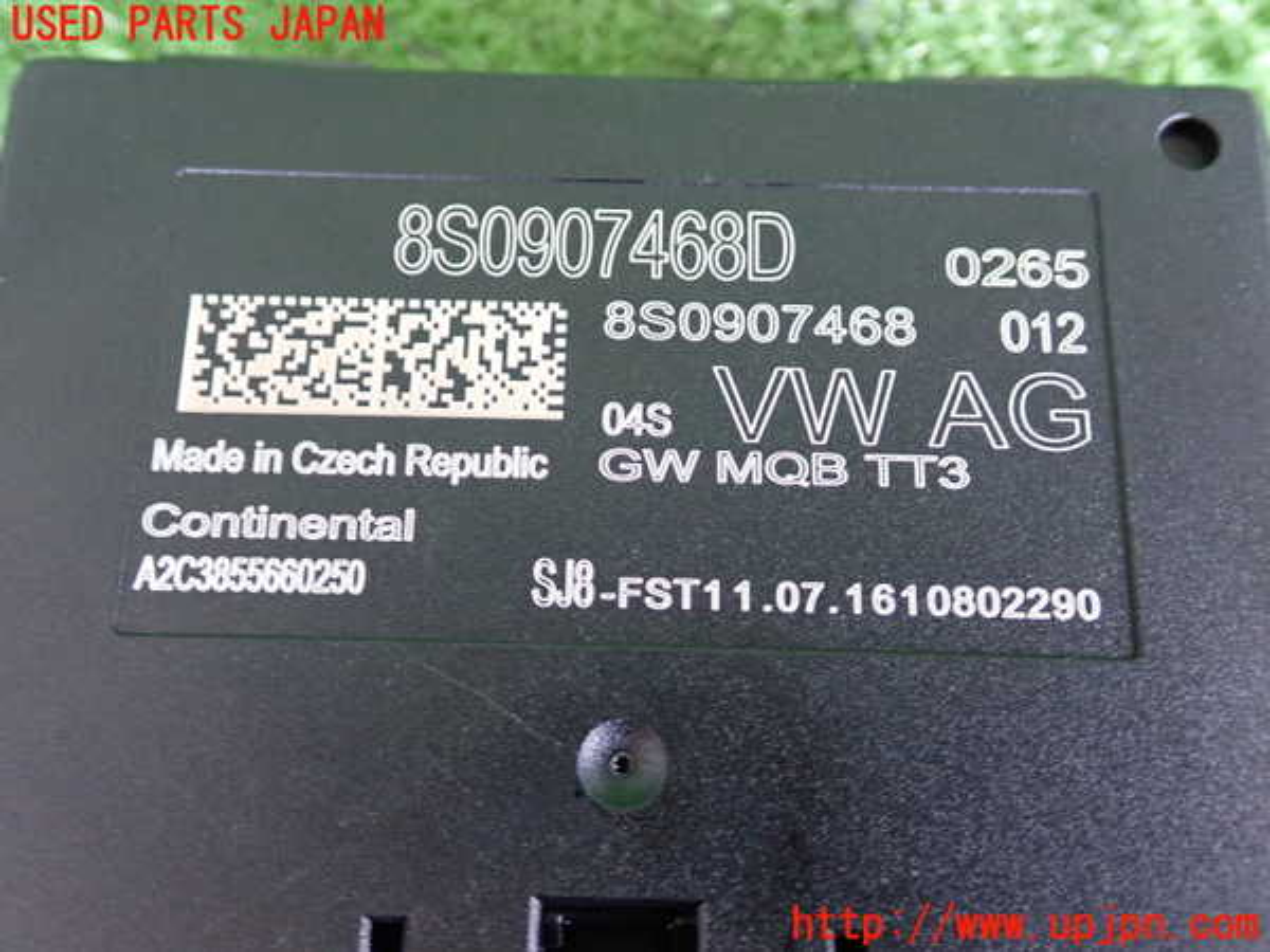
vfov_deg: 39.7
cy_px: 476
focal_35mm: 36
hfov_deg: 51.4
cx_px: 635
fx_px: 1321
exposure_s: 1/30
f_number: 2.5
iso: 800
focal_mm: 6.37
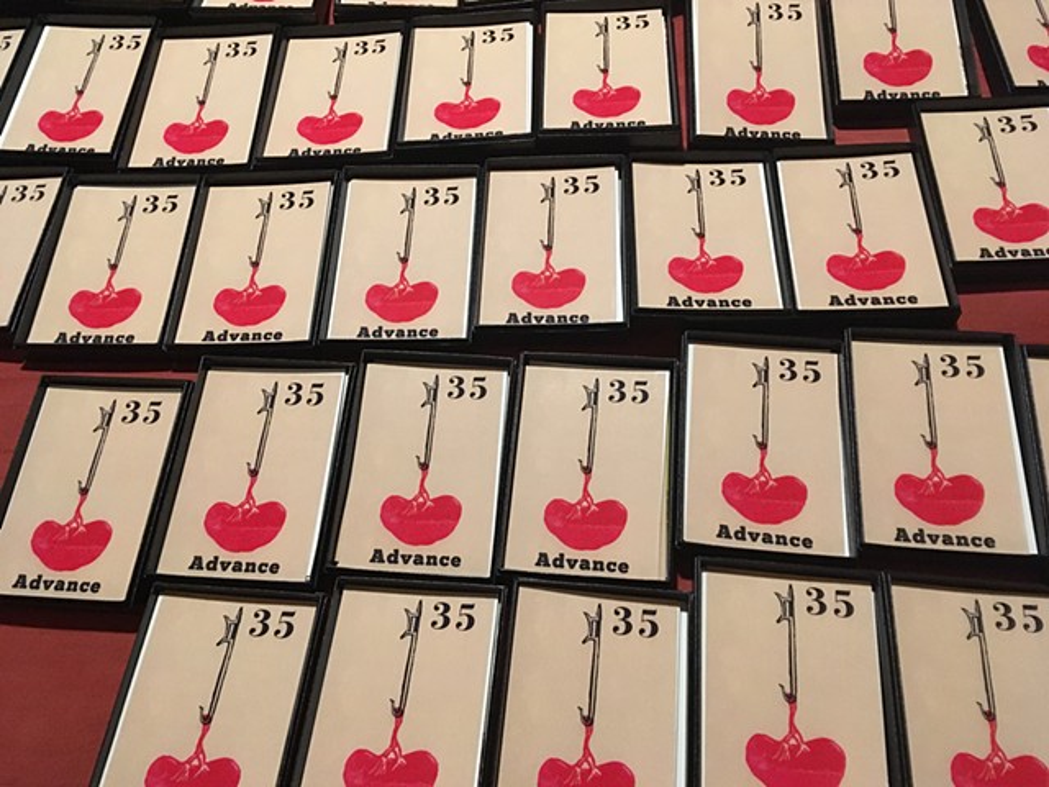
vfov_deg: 48.2
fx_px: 879
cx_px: 524
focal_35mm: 29
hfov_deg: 61.7
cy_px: 394
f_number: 2.2
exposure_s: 1/15
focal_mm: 4.2
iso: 320
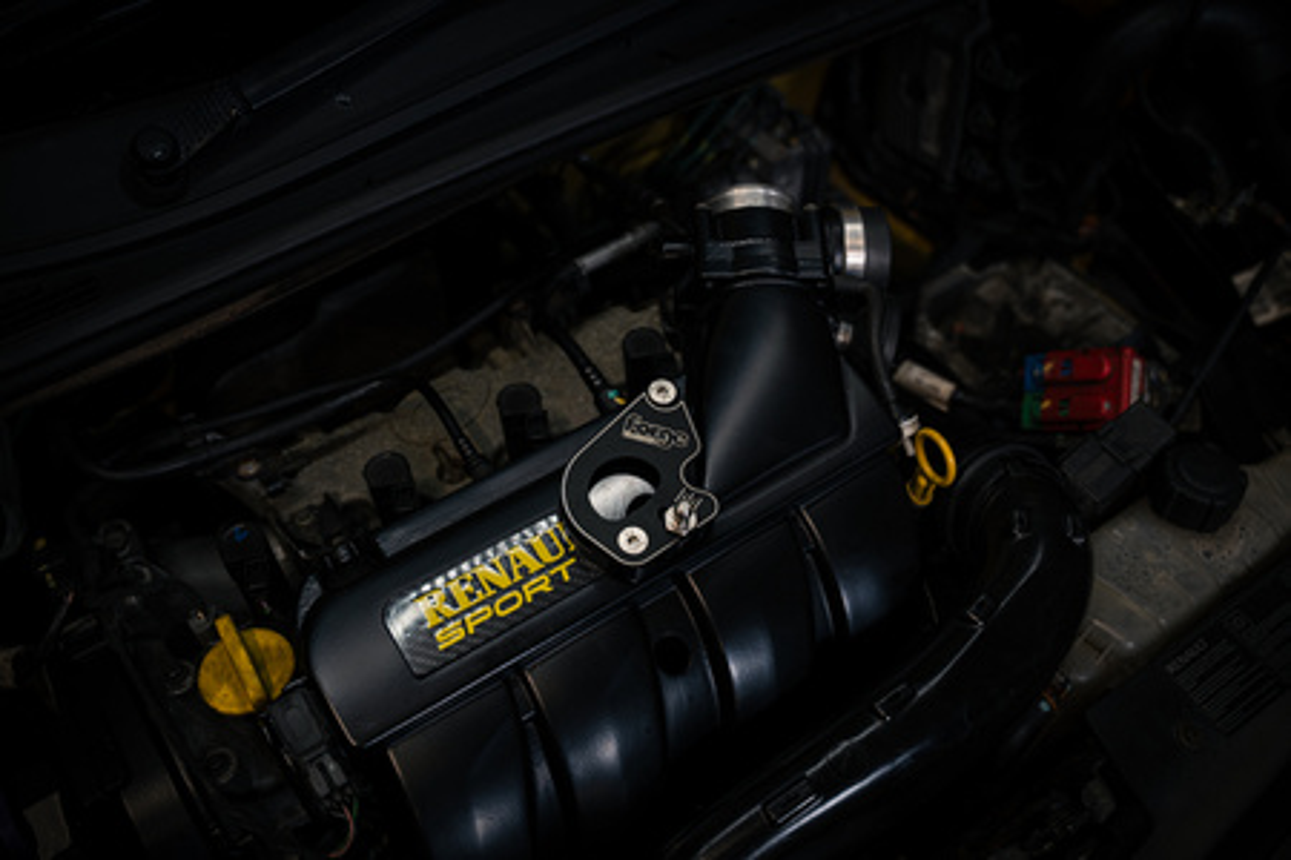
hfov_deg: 57.5
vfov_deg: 40.2
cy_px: 430
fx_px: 1176
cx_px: 646
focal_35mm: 33
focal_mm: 32.8
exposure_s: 1/15
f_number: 2.8
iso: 100
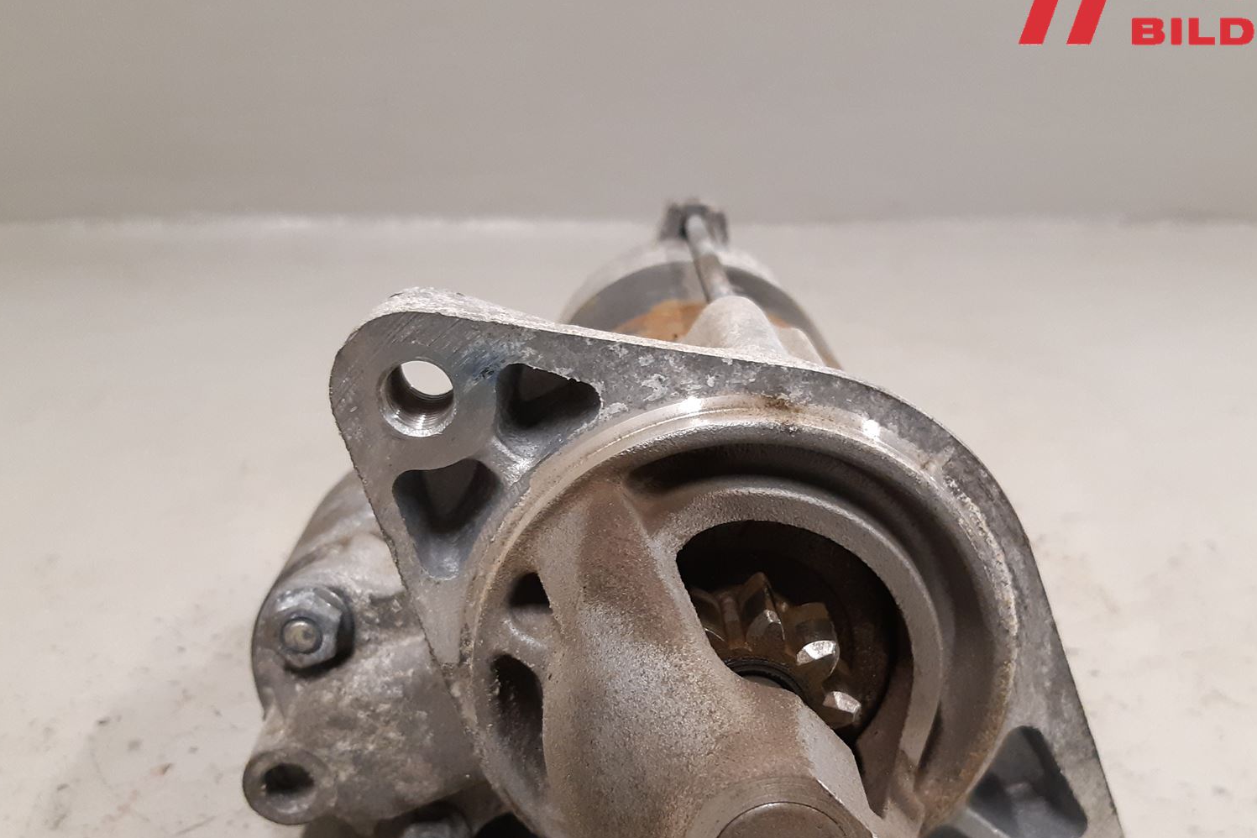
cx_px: 674
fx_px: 1292
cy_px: 547
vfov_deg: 35.6
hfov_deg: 51.8
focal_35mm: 37
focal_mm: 3.93
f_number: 1.7
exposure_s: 1/50
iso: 250
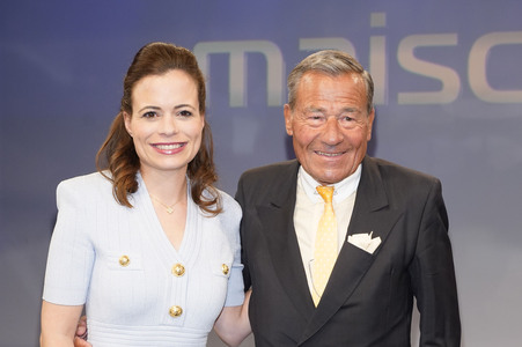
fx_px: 695
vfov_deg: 28.0
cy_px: 174
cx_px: 261
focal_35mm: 48
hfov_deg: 41.1
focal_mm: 48
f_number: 5.6
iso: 2000
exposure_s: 1/160
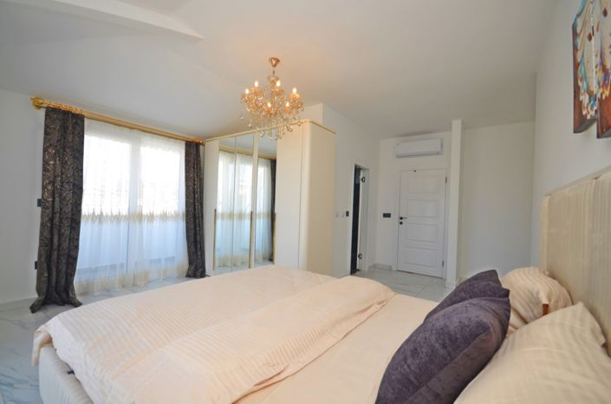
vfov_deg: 77.0
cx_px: 306
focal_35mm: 15
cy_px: 202
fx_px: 254
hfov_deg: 100.5
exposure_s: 1/125
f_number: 5.6
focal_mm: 10
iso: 200
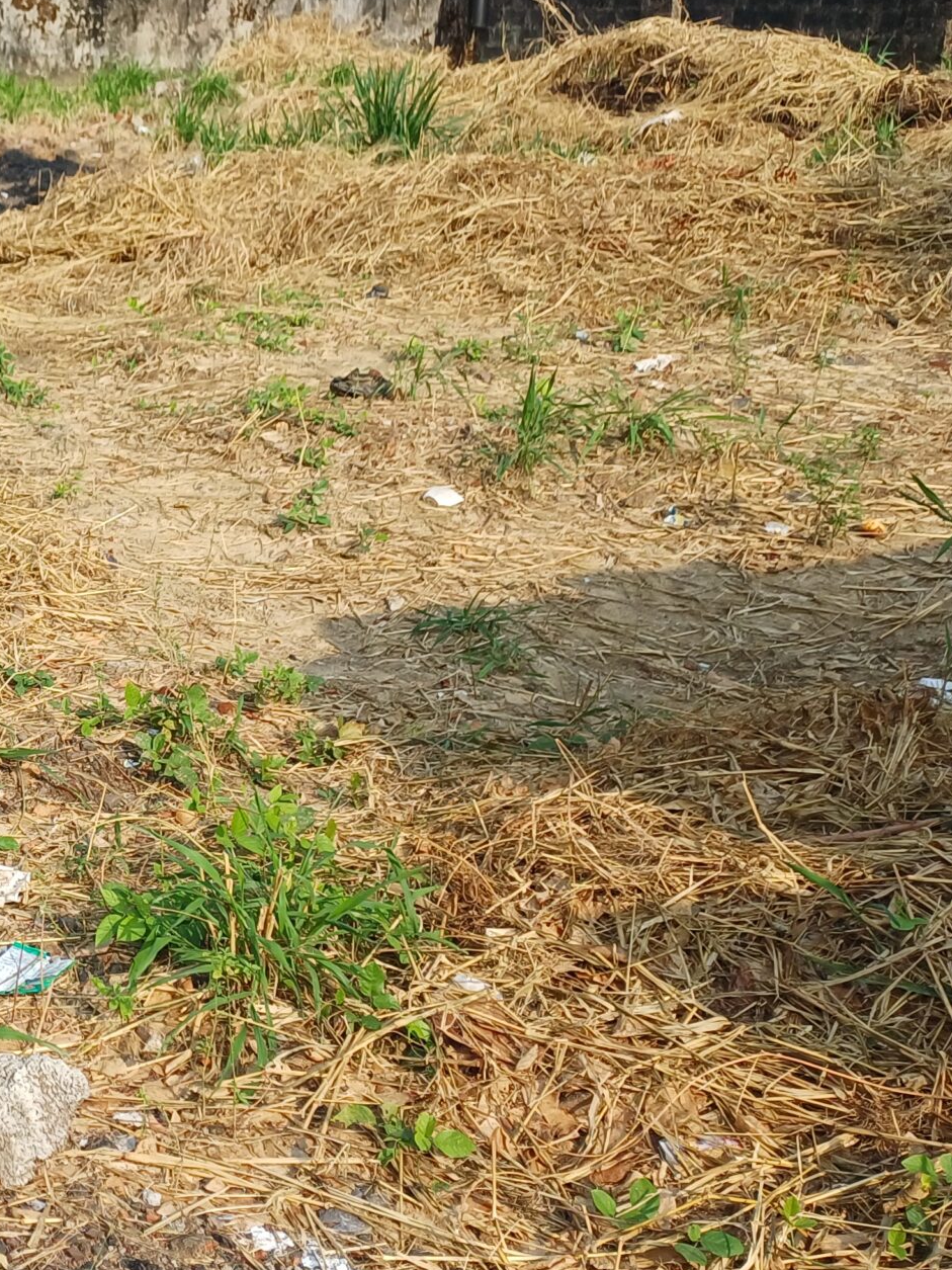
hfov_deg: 26.8
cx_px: -21
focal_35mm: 51
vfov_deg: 37.5
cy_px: 594
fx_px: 1870
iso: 50
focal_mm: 4.65
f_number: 1.8
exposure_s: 1/597
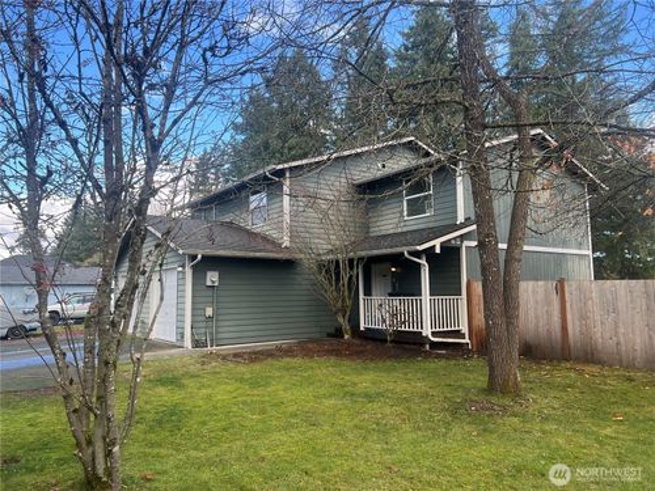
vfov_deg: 53.1
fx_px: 492
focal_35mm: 26
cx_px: 328
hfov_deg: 67.3
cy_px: 246
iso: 50
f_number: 1.5
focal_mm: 5.7
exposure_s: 1/493
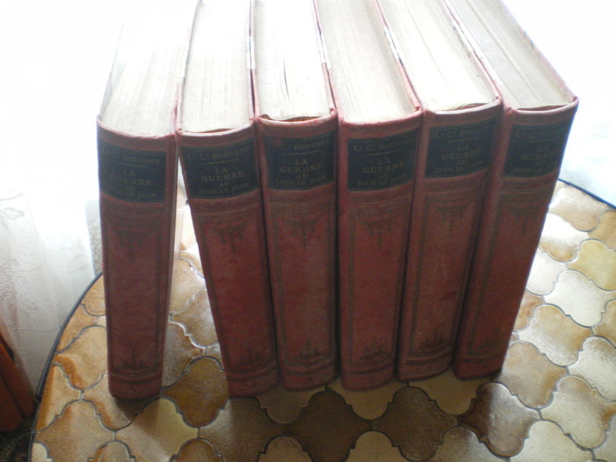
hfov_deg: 49.0
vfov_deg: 37.7
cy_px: 231
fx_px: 676
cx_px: 308
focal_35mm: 38
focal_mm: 6.3
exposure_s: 1/13
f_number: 3.1
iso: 400
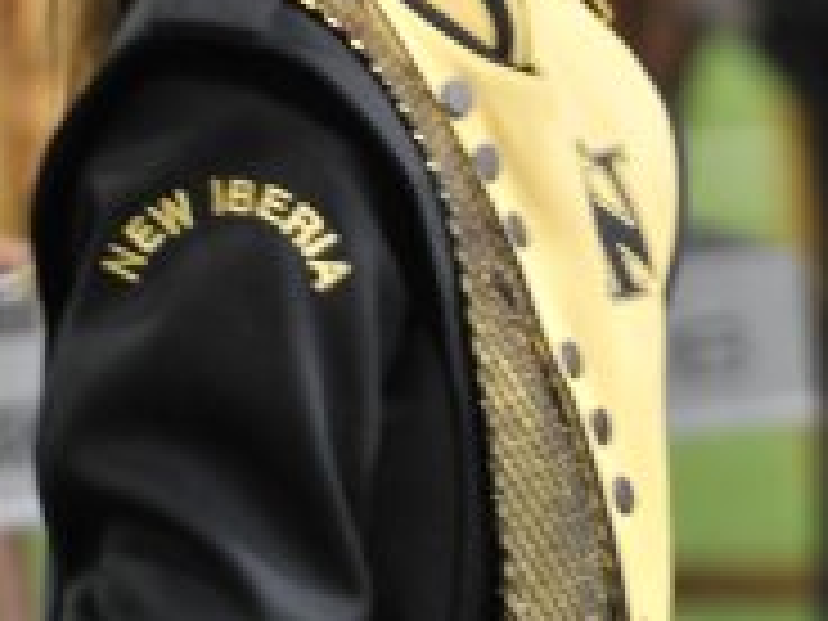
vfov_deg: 1.7
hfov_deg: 2.2
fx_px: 21336
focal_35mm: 892
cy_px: 536
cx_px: 610
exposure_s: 1/100
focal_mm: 190
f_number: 2.8
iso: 800
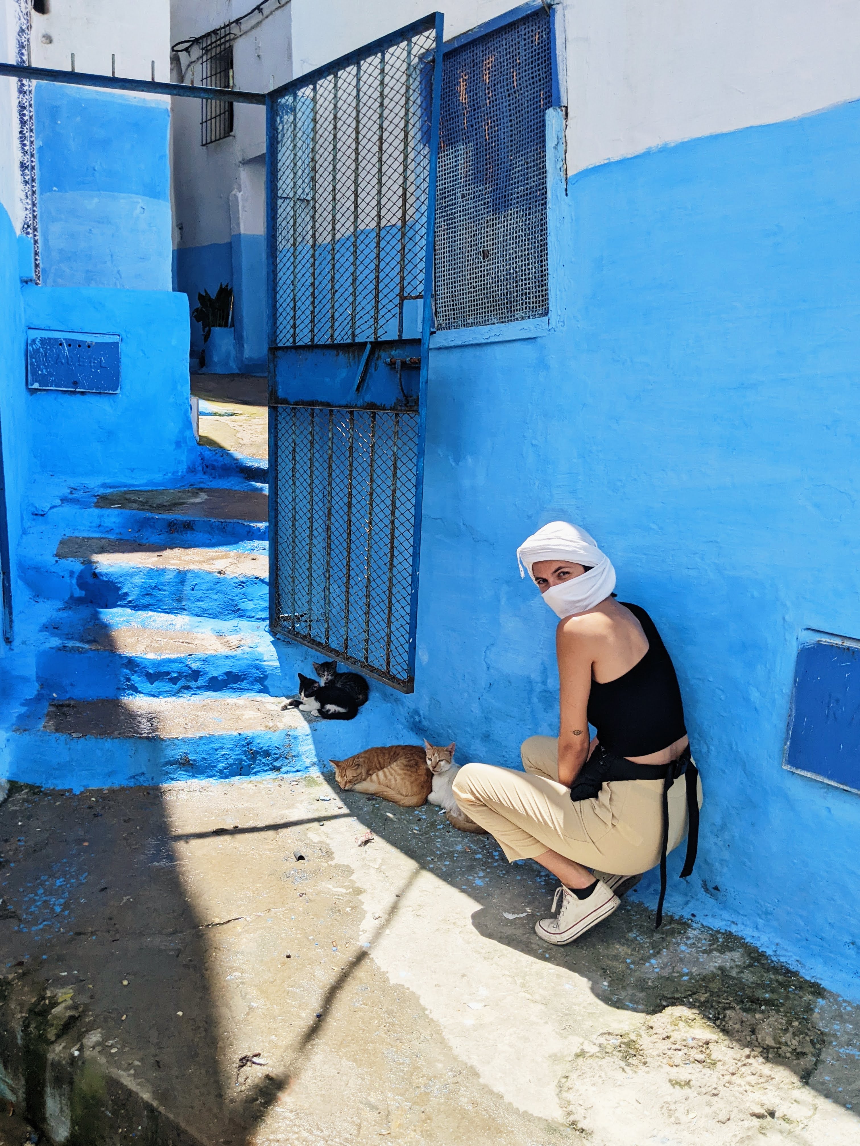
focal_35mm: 27
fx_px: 894
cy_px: 573
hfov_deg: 51.4
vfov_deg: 65.3
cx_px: 430
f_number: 1.8
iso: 49
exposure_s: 1/2611
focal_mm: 4.44
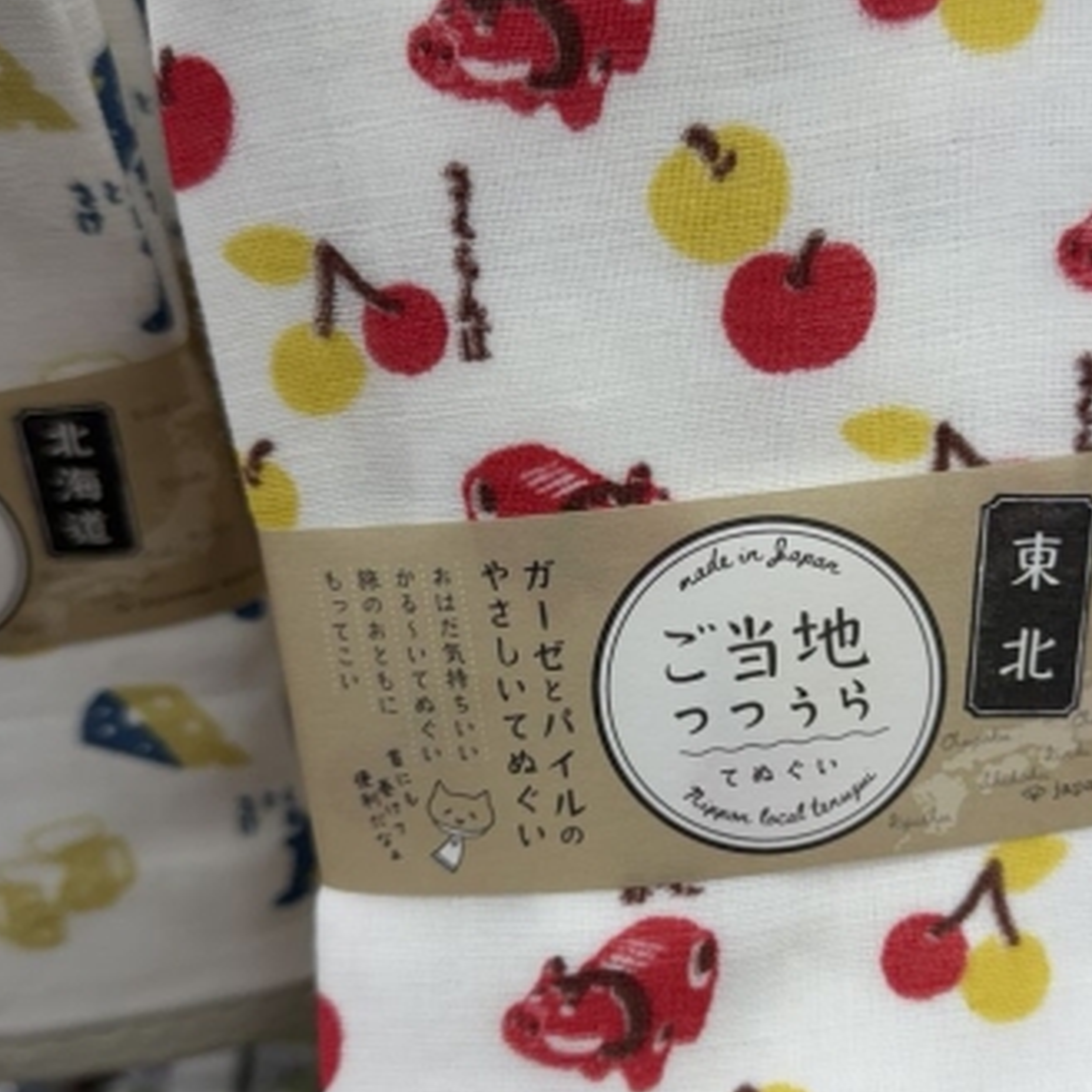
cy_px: 591
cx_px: 692
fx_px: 1499
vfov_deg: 40.0
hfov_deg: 39.7
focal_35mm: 42
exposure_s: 1/167
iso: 64
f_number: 1.78
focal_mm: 6.76
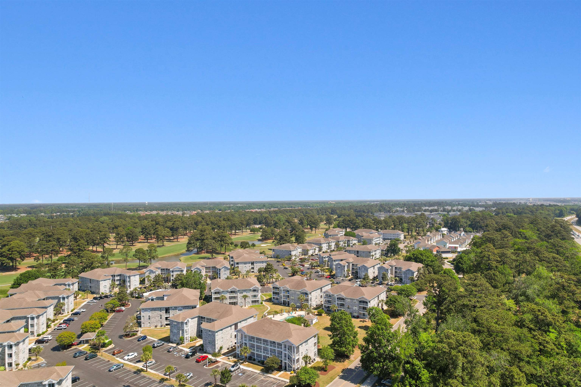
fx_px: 355
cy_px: 194
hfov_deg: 78.6
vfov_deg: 57.2
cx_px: 290
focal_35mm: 22
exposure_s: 1/320
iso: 100
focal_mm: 8.38
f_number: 2.8
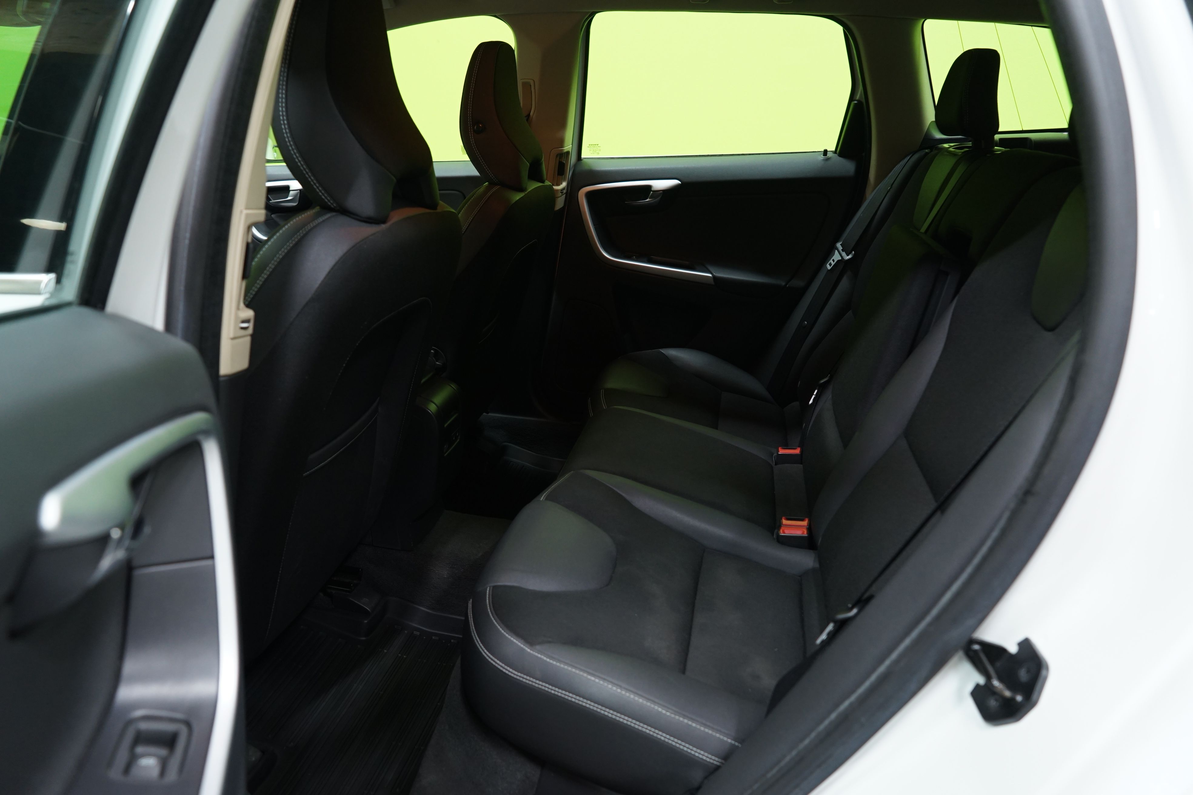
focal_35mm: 25
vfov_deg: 51.3
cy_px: 398
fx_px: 828
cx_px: 596
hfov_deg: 71.5
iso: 1000
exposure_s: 1/20
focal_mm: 25
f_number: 4.5
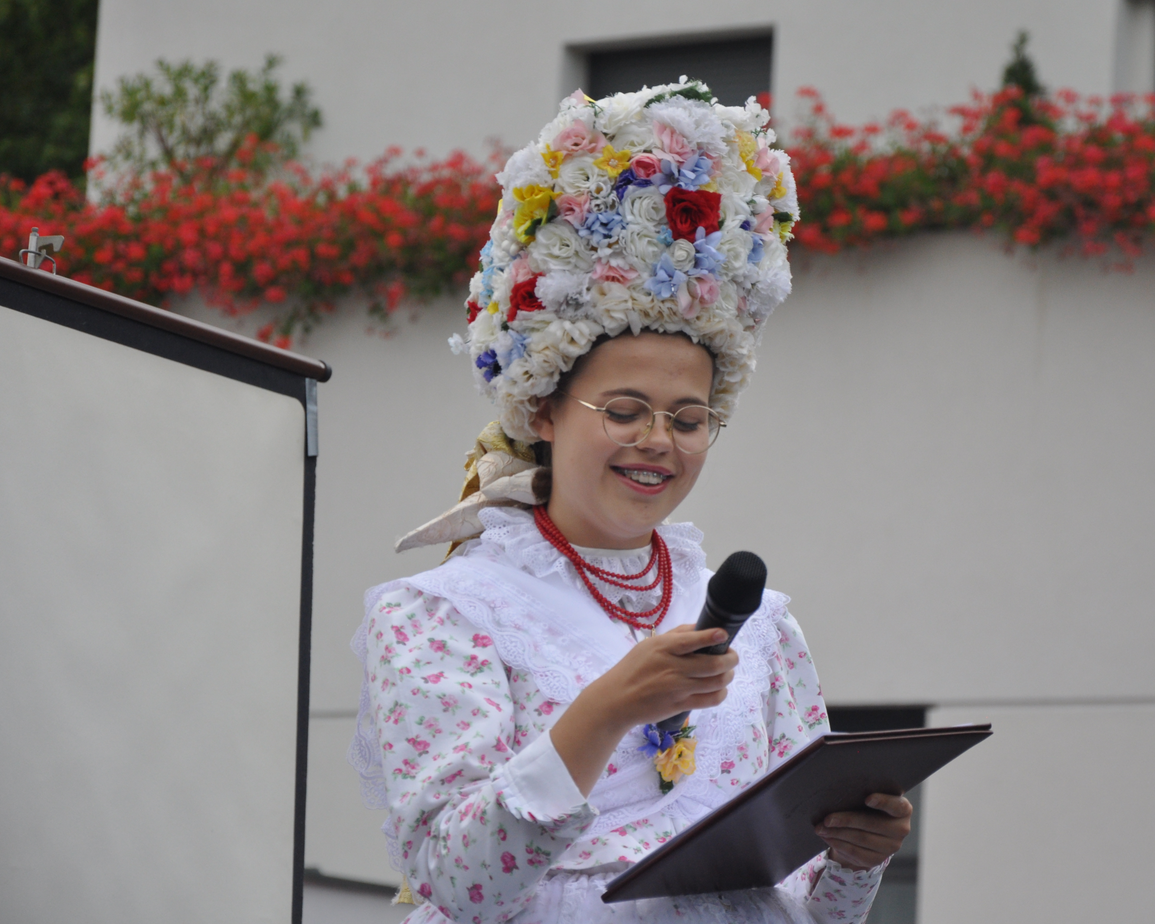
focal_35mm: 179
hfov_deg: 10.8
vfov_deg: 8.7
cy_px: 462
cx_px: 670
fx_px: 6104
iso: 640
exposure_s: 1/1000
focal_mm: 105
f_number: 6.3
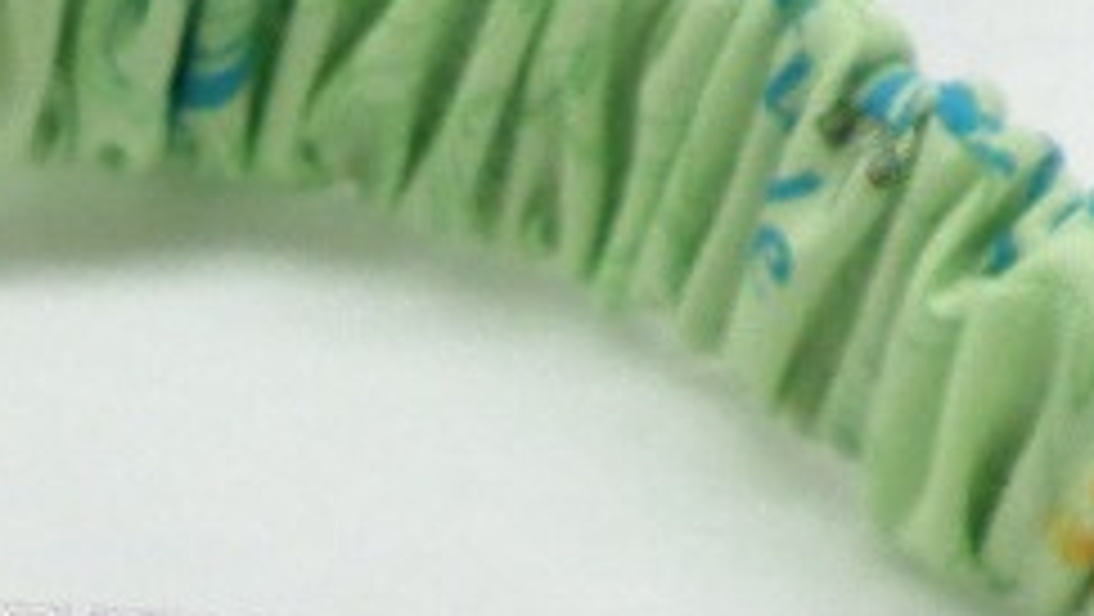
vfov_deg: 9.6
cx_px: -495
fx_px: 3193
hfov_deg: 17.6
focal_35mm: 110
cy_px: 1565
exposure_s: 1/30
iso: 120
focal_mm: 4.3
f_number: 3.1
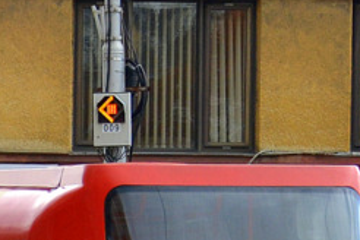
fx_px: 5484
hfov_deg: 3.7
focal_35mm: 548
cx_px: -167
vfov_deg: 2.5
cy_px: 309
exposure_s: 1/400
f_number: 5.3
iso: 400
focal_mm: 75
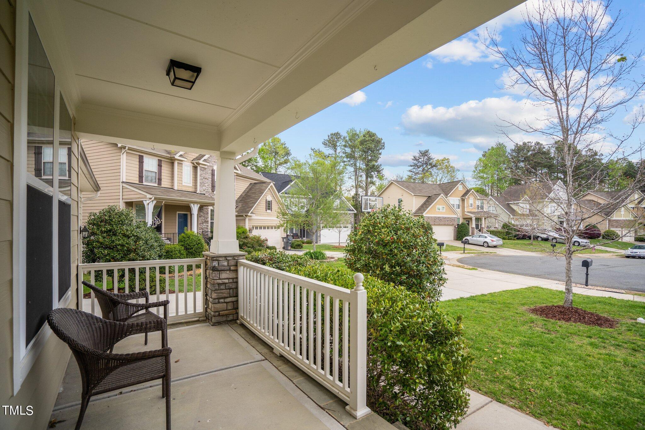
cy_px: 215
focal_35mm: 16
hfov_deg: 96.7
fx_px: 287
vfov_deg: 73.7
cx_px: 322
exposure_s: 1/60
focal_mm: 16
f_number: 4
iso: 320
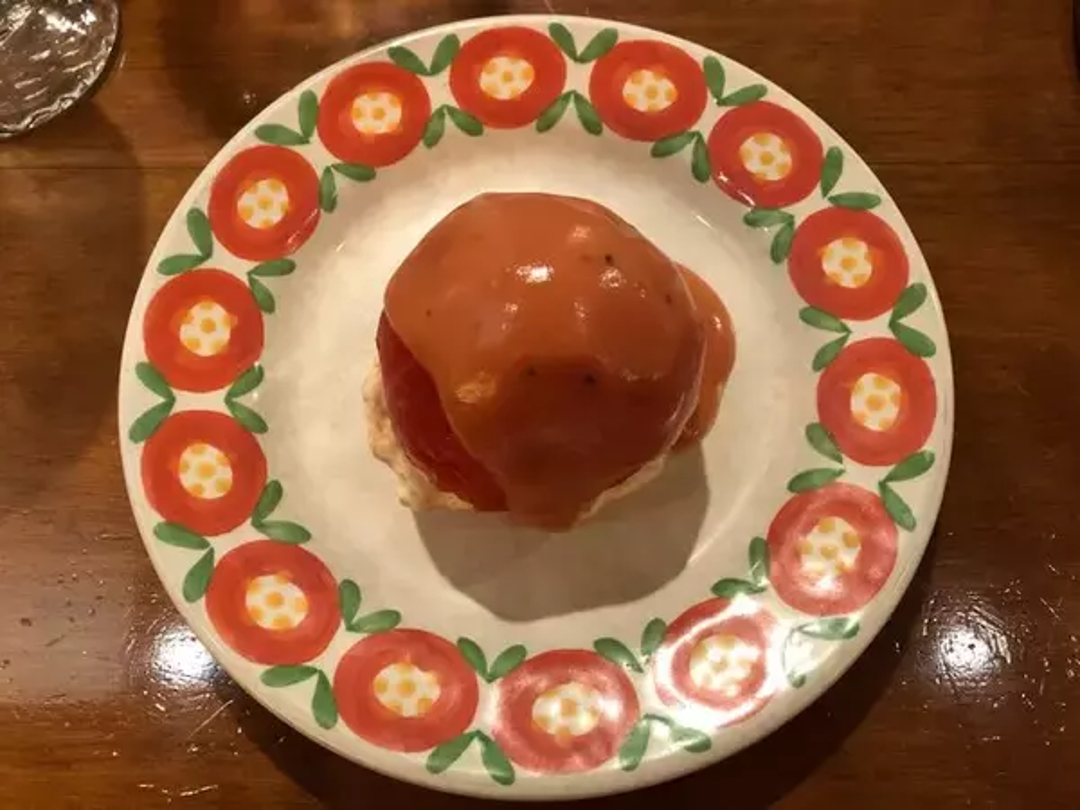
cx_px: 540
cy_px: 405
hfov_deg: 63.4
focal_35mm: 28
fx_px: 874
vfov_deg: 49.7
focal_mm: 3.99
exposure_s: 1/15
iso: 100
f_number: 1.8
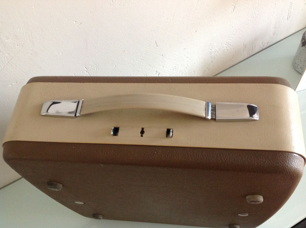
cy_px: 114
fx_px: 309
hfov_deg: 52.7
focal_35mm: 35
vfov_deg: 40.6
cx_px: 153
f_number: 2.4
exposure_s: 1/15
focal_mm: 4.28
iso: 200
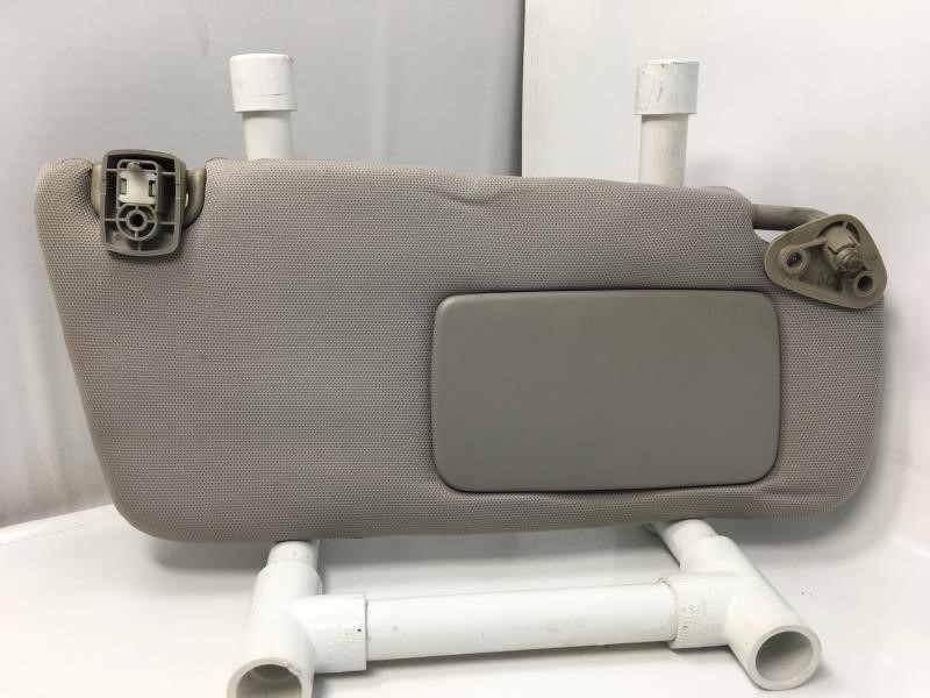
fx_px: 779
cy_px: 349
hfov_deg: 61.7
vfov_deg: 48.2
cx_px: 465
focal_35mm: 29
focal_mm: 4.15
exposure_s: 1/60
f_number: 2.2
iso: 25
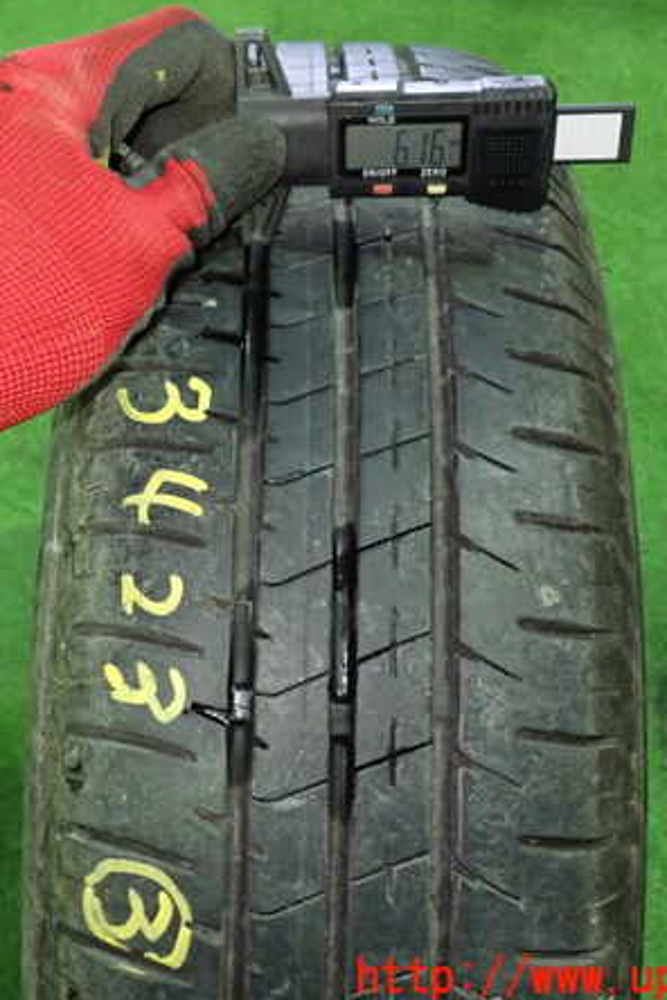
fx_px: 1251
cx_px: 189
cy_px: 500
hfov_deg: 29.5
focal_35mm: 45
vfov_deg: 43.6
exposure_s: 1/25
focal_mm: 5.79
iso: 800
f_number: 2.4
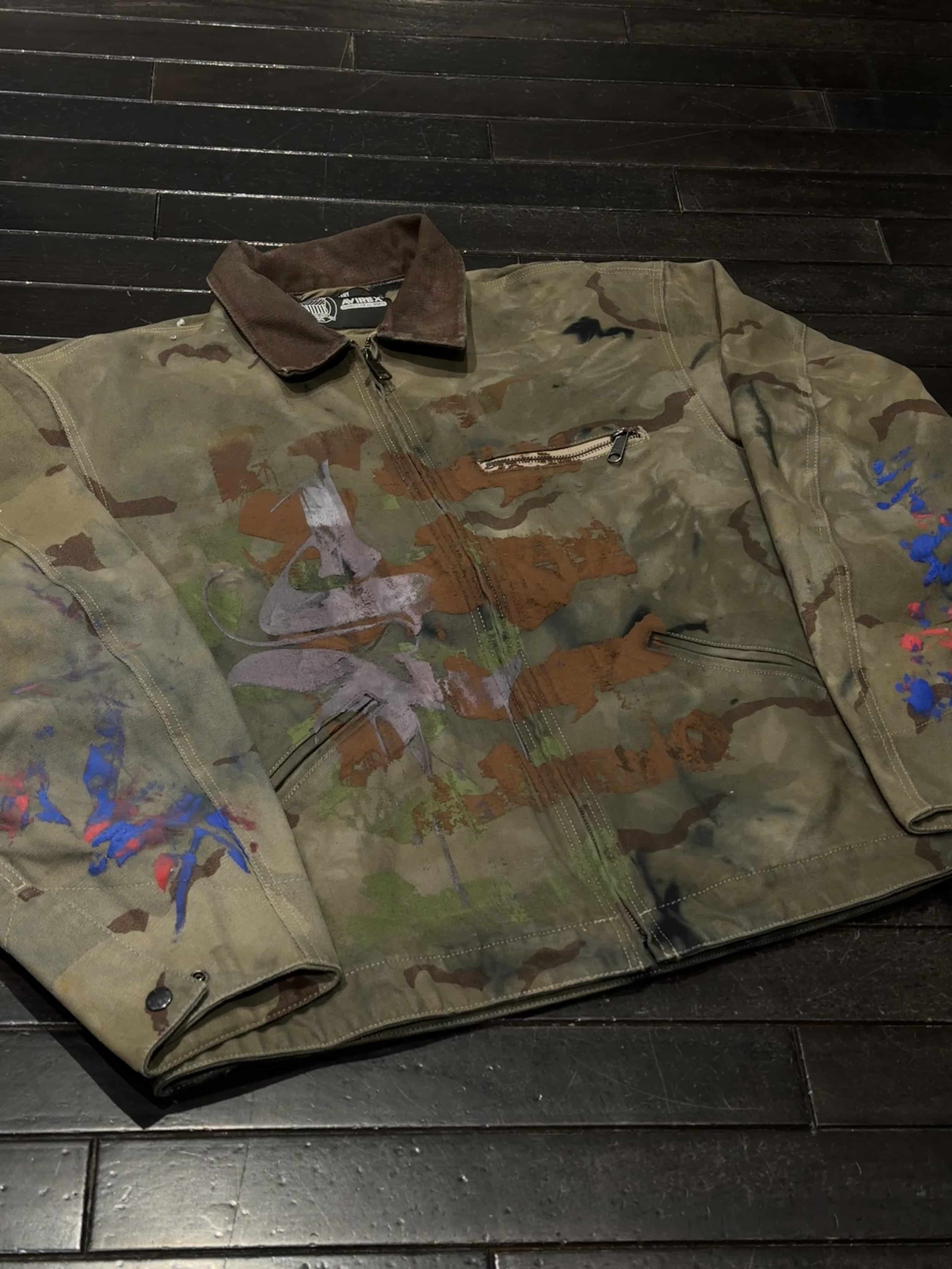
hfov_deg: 30.3
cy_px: 634
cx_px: 476
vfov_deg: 39.7
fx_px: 1760
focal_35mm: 48
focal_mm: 6.76
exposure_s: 1/60
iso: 100
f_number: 1.78
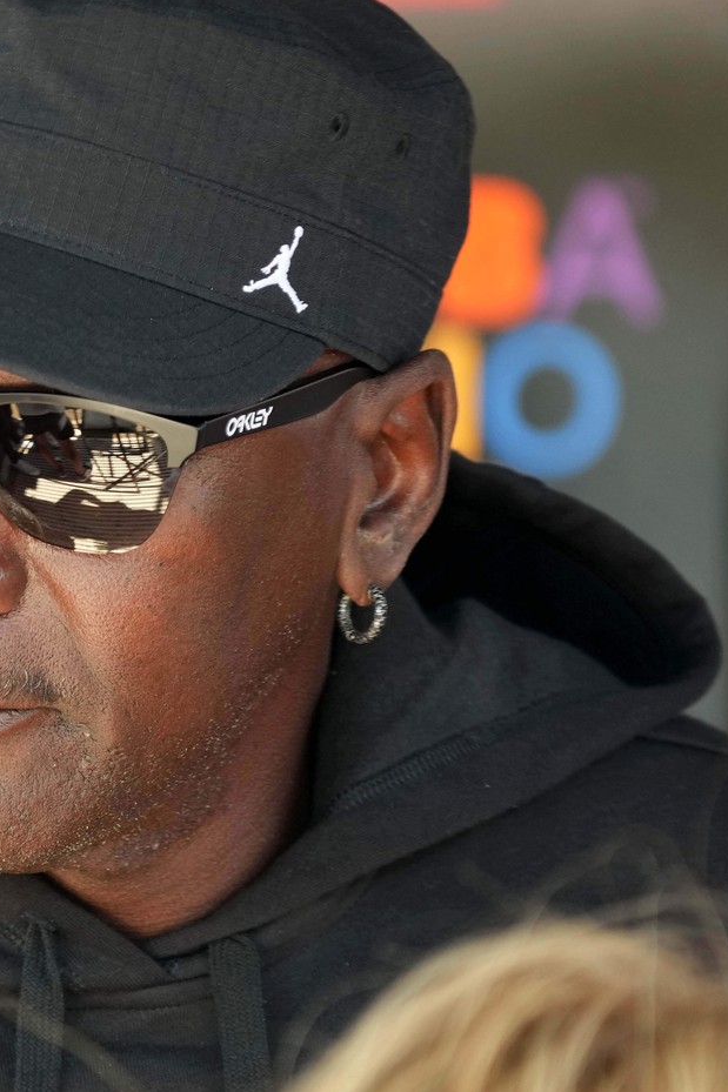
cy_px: 546
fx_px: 13715
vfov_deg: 4.6
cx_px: -42
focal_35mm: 452
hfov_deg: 3.0
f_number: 5.6
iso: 800
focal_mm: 200
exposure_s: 1/125
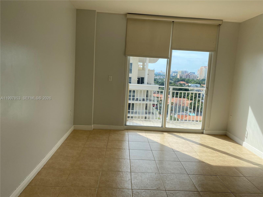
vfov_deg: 53.1
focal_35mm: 26
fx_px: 198
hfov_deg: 67.3
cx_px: 132
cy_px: 98
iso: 32
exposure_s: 1/1608
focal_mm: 4.25
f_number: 1.8
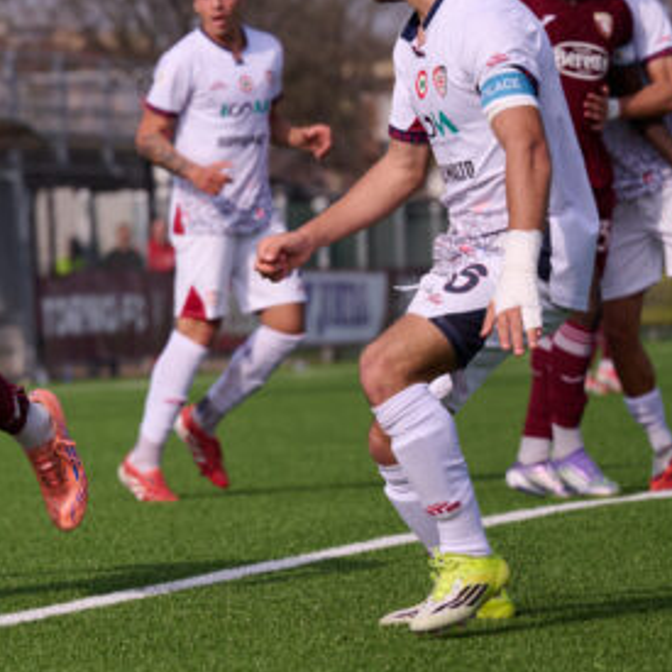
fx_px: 6040
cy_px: 163
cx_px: -120
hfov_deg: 6.3
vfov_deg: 6.4
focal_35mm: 275
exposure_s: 1/4000
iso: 125
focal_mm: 87
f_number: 2.8
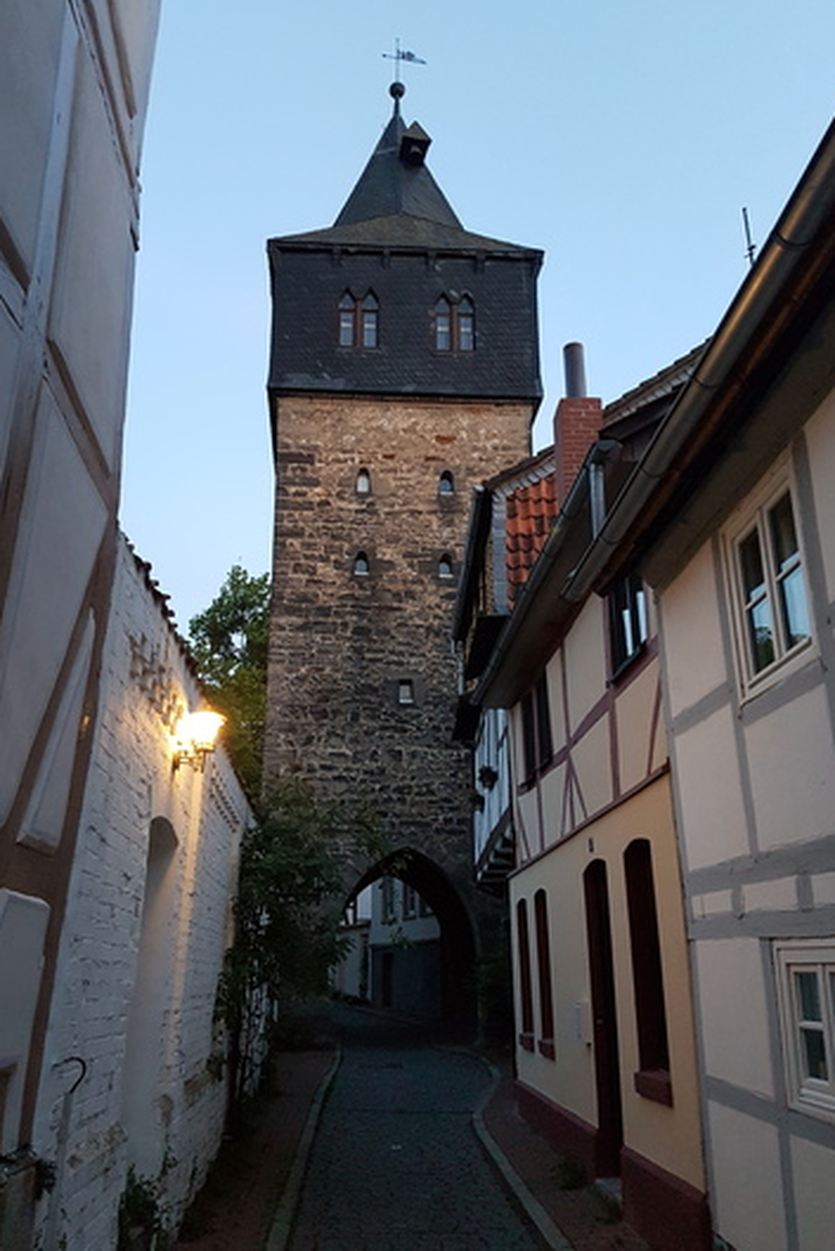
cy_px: 636
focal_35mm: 28
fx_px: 973
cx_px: 368
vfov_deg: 65.5
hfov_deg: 46.3
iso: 250
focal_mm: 4.2
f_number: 1.7
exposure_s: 1/25
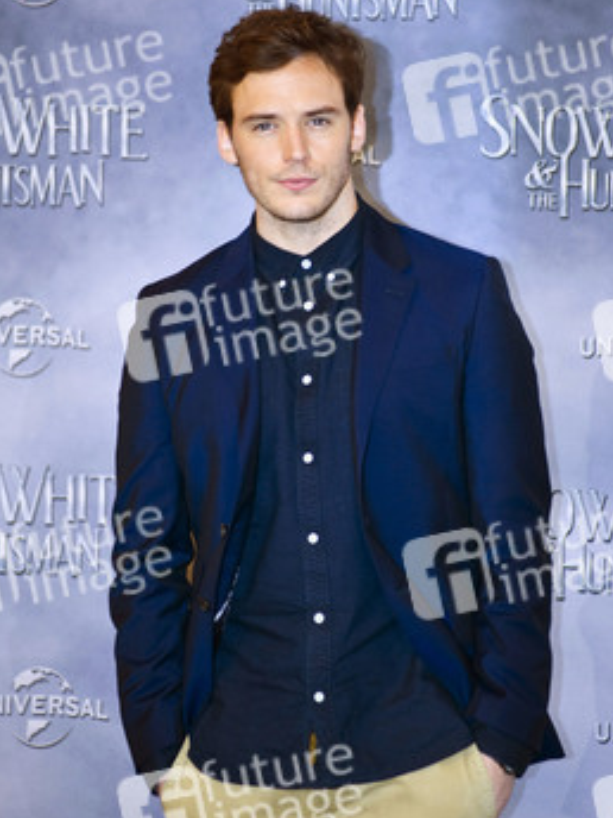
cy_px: 445
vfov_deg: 9.6
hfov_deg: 7.2
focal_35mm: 207
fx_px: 4888
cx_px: 310
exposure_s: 1/200
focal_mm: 185
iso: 1000
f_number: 3.5
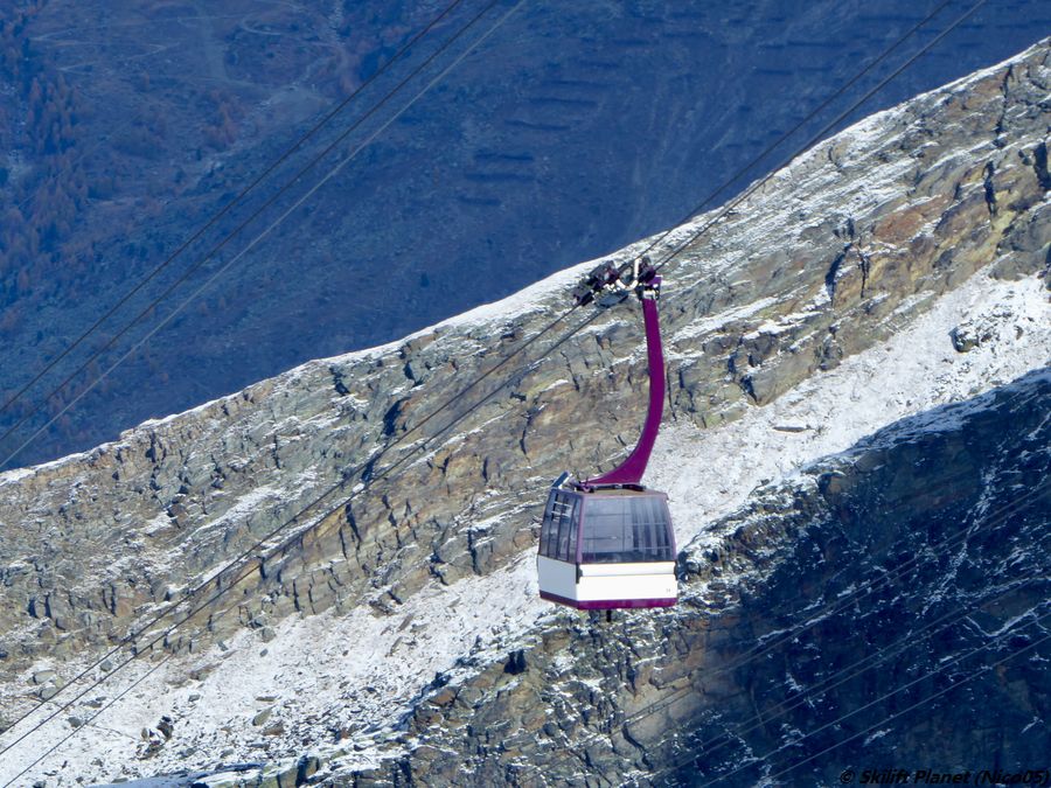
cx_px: 526
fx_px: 13481
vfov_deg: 3.3
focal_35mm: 444
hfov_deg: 4.5
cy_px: 394
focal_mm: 71.7
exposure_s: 1/400
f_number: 6
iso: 80
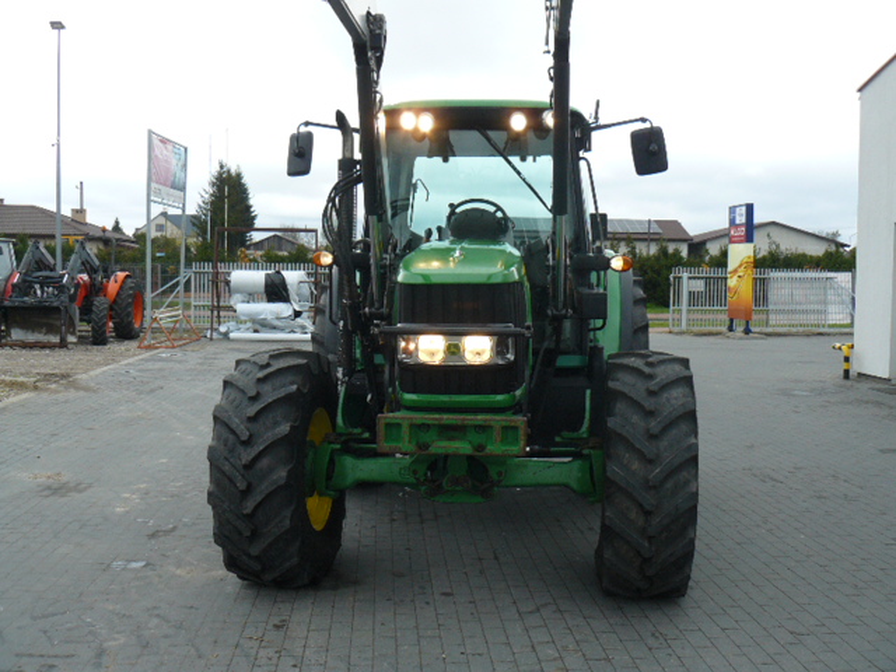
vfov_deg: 39.7
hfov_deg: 51.4
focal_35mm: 36
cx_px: 448
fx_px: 932
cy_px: 336
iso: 100
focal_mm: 6
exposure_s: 1/160
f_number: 4
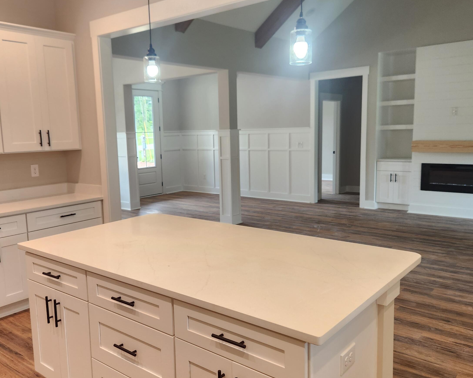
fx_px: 434
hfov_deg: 57.1
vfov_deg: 47.1
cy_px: 190
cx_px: 218
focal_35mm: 31
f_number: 1.8
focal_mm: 5.4
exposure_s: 1/120
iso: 160
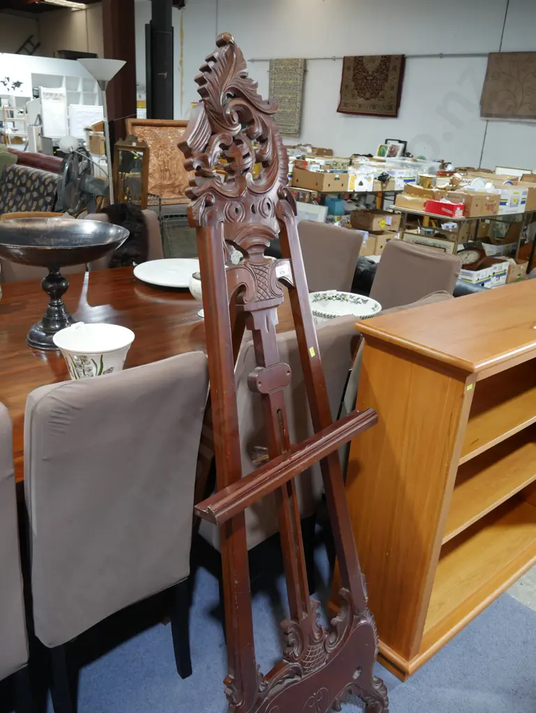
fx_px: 578
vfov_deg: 63.4
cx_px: 268
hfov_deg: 49.8
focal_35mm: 28
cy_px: 356
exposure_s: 1/60
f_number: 3.5
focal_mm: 14
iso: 500
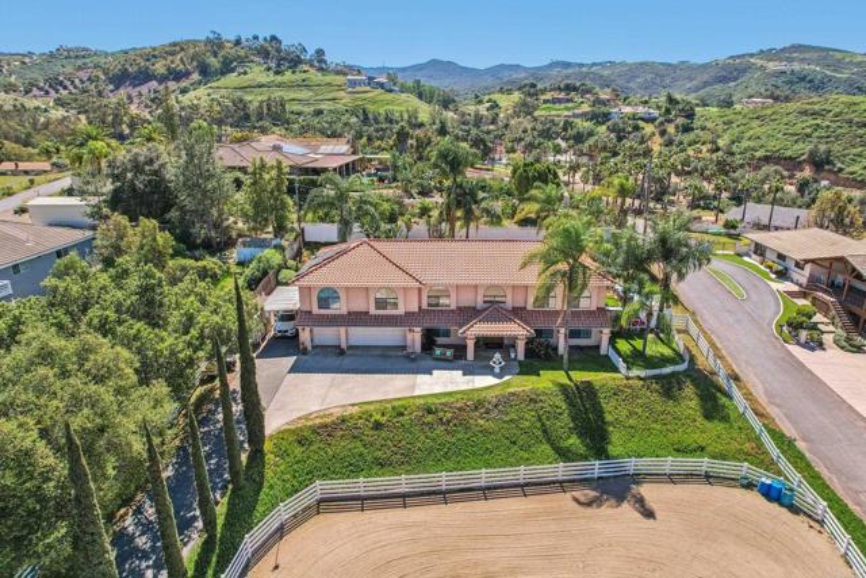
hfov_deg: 78.6
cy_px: 289
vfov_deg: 57.3
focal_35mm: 22
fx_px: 529
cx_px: 433
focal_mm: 8.4
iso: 100
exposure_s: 1/1250
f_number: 2.8
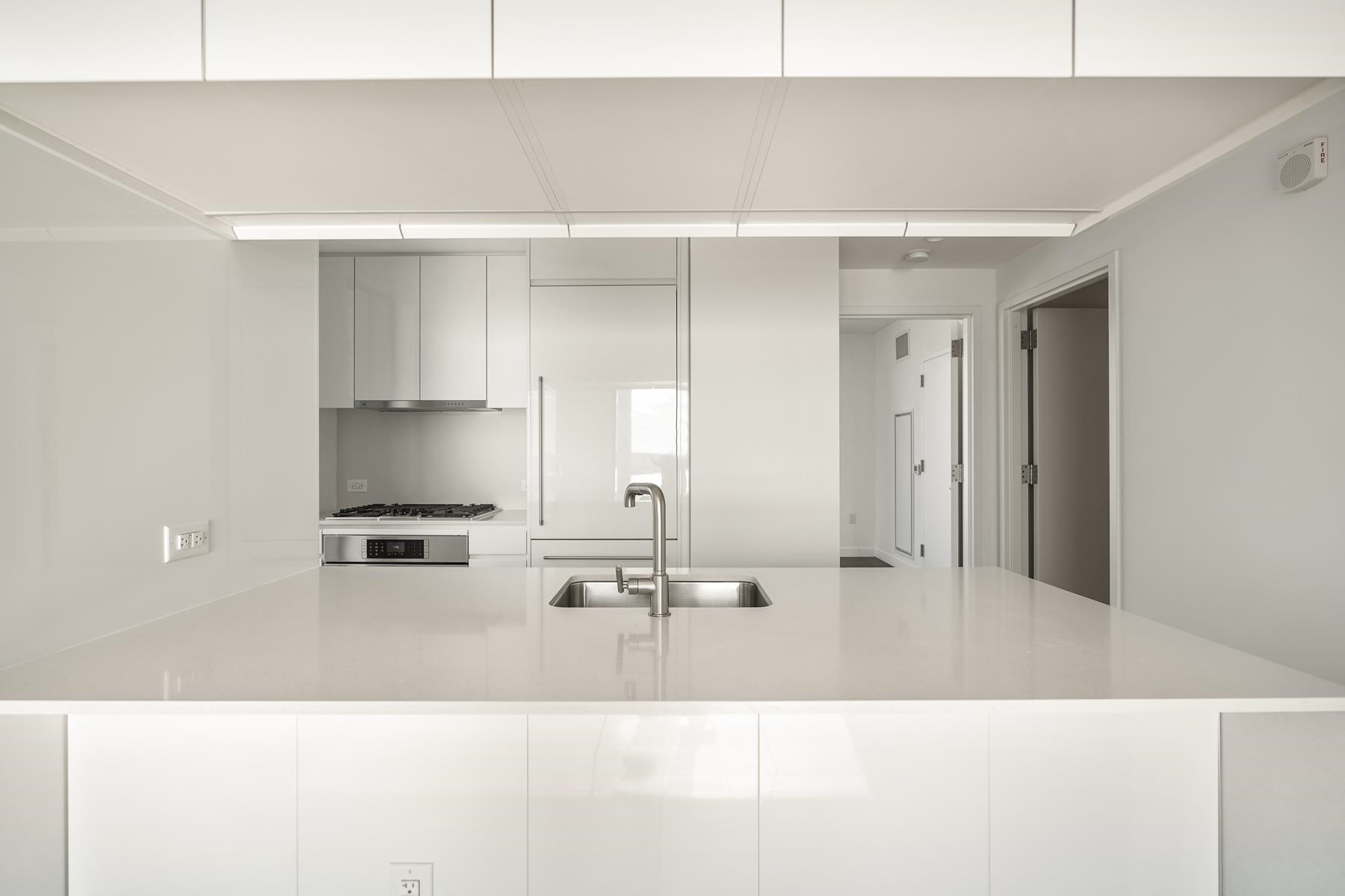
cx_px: 672
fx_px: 598
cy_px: 448
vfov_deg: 73.7
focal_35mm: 16
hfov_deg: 96.7
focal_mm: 16
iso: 80
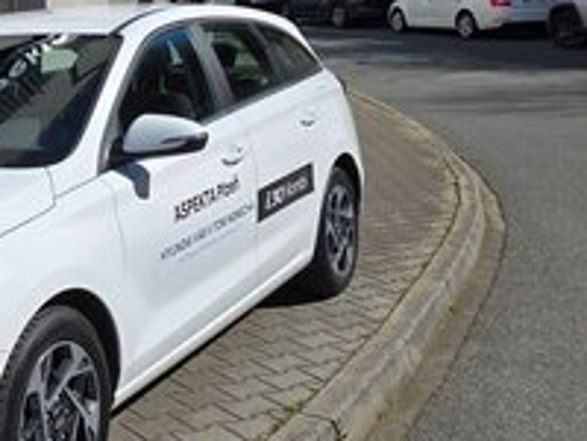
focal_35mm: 56
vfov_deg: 25.5
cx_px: -123
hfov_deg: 29.4
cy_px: 71
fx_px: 950
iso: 12
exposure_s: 1/1135
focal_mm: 6.3
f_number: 1.7
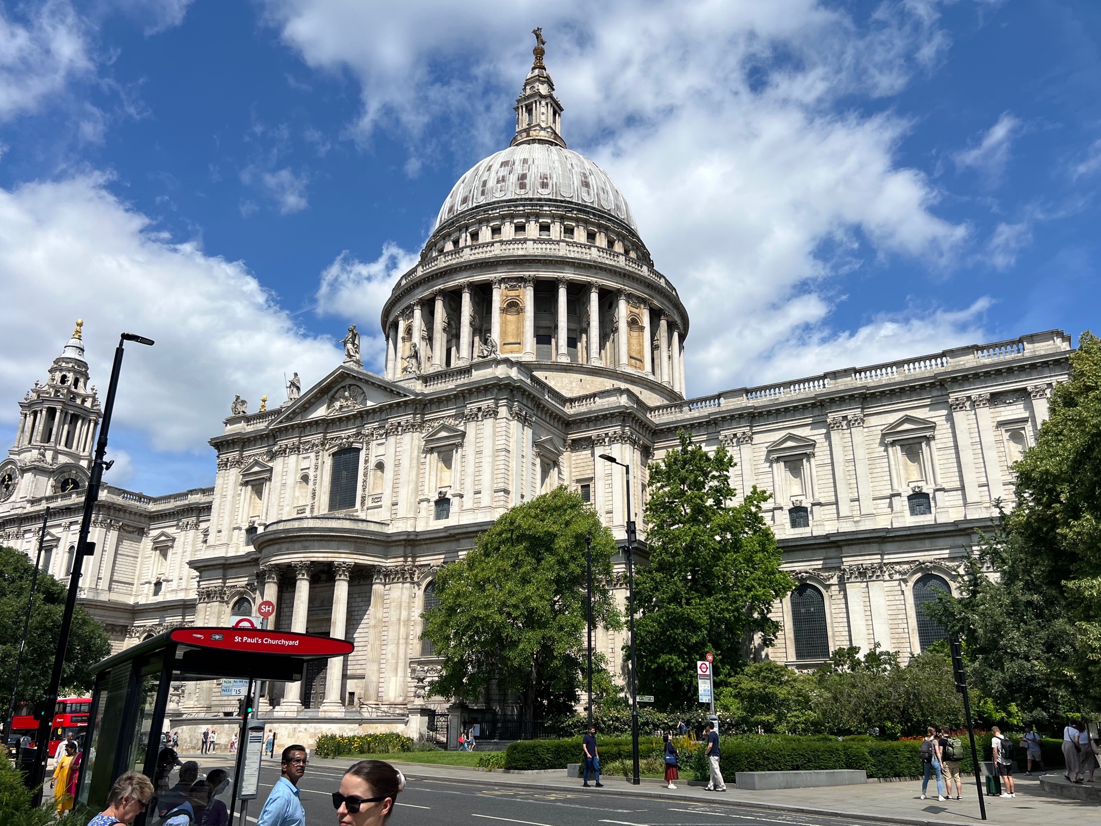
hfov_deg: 65.3
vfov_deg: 51.3
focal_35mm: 27
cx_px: 561
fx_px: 859
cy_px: 427
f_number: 1.5
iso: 50
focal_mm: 5.7
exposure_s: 1/5882
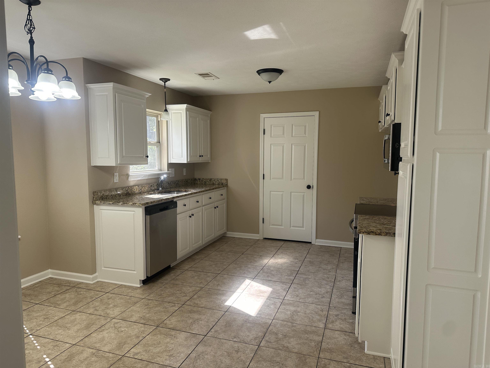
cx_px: 245
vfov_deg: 56.8
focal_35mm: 24
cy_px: 184
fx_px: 340
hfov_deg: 71.6
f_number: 1.78
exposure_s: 1/180
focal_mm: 6.86
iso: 80
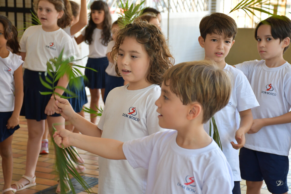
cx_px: 146
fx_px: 630
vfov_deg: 17.5
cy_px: 97
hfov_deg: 26.0
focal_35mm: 78
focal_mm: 52
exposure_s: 1/125
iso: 800
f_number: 4.8
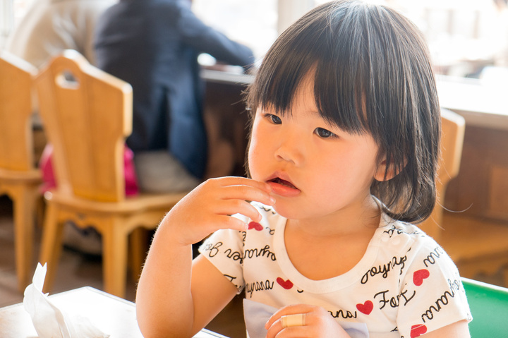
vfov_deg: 20.3
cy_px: 169
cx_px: 254
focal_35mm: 67
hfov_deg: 30.1
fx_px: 945
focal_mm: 44.4
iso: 400
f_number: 4
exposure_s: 1/40
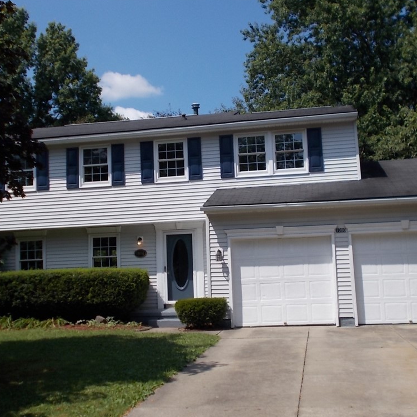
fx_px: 641
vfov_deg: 36.1
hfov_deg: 36.1
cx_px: 205
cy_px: 205
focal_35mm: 47
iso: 80
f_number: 9.8
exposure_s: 1/200
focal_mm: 6.9
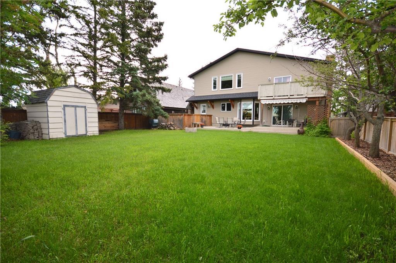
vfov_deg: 77.2
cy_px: 132
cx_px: 198
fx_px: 165
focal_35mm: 15
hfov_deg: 100.5
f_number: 5
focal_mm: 10
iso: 110
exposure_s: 1/100
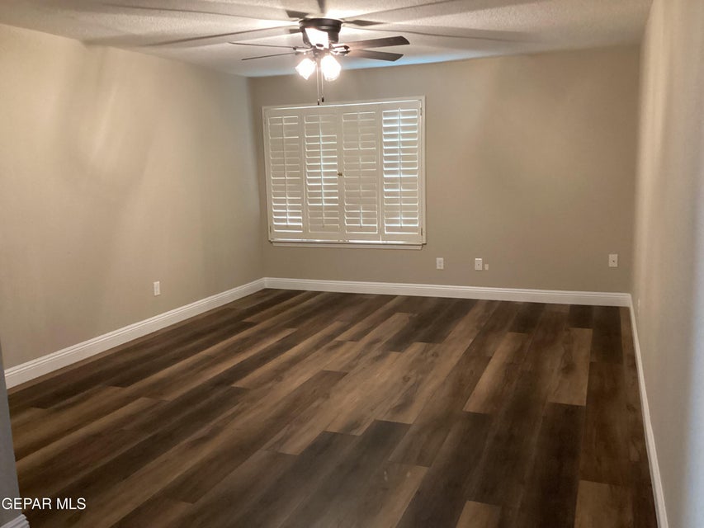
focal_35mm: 31
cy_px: 264
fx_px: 631
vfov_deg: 45.5
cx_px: 352
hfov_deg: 58.3
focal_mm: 3.3
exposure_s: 1/30
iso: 400
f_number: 2.4
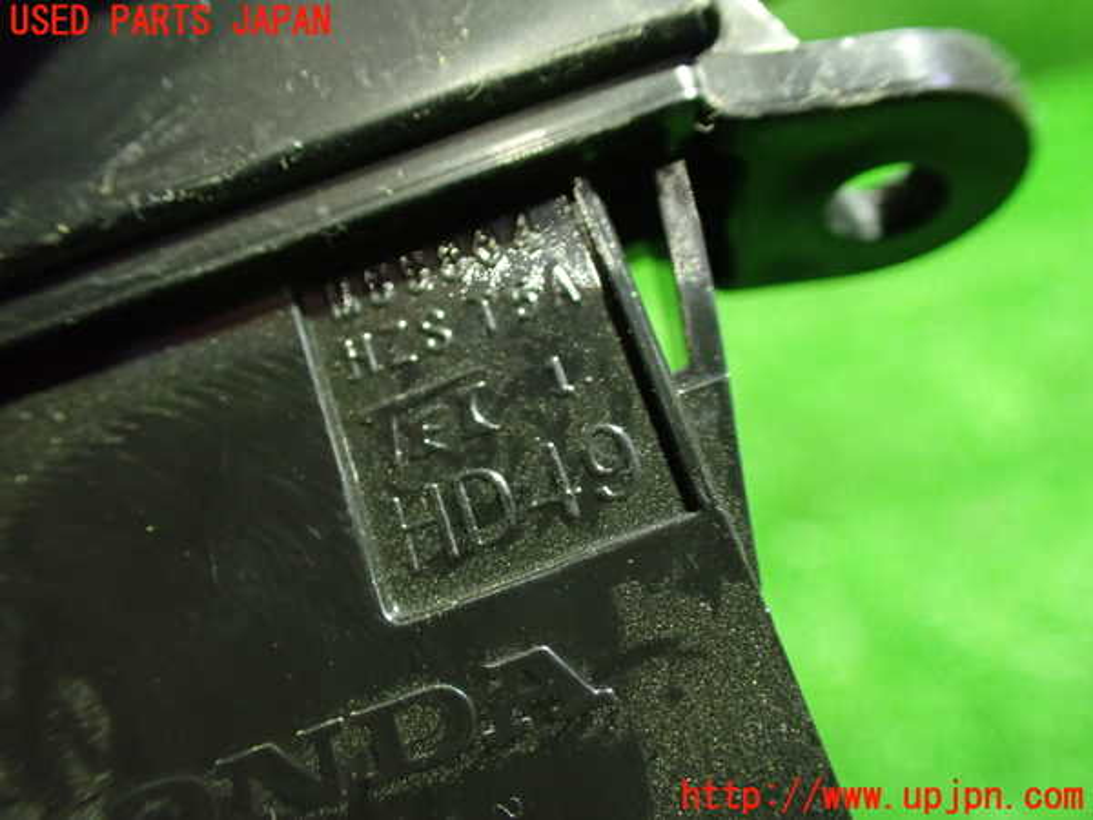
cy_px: 410
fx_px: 947
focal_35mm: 30
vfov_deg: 46.8
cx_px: 546
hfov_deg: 60.0
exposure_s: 1/30
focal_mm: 5.4
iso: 800
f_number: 2.3
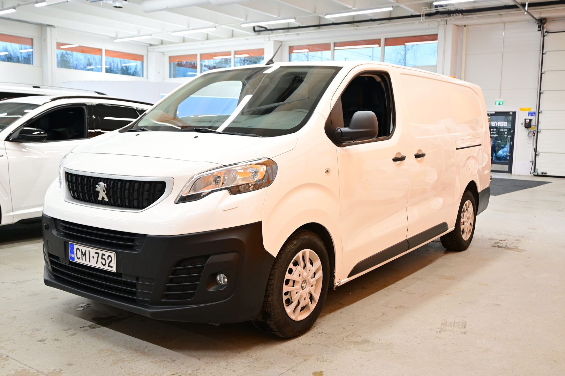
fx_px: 541
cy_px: 188
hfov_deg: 55.1
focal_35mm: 34
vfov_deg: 38.4
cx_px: 282
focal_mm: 23
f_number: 4.2
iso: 500
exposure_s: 1/40
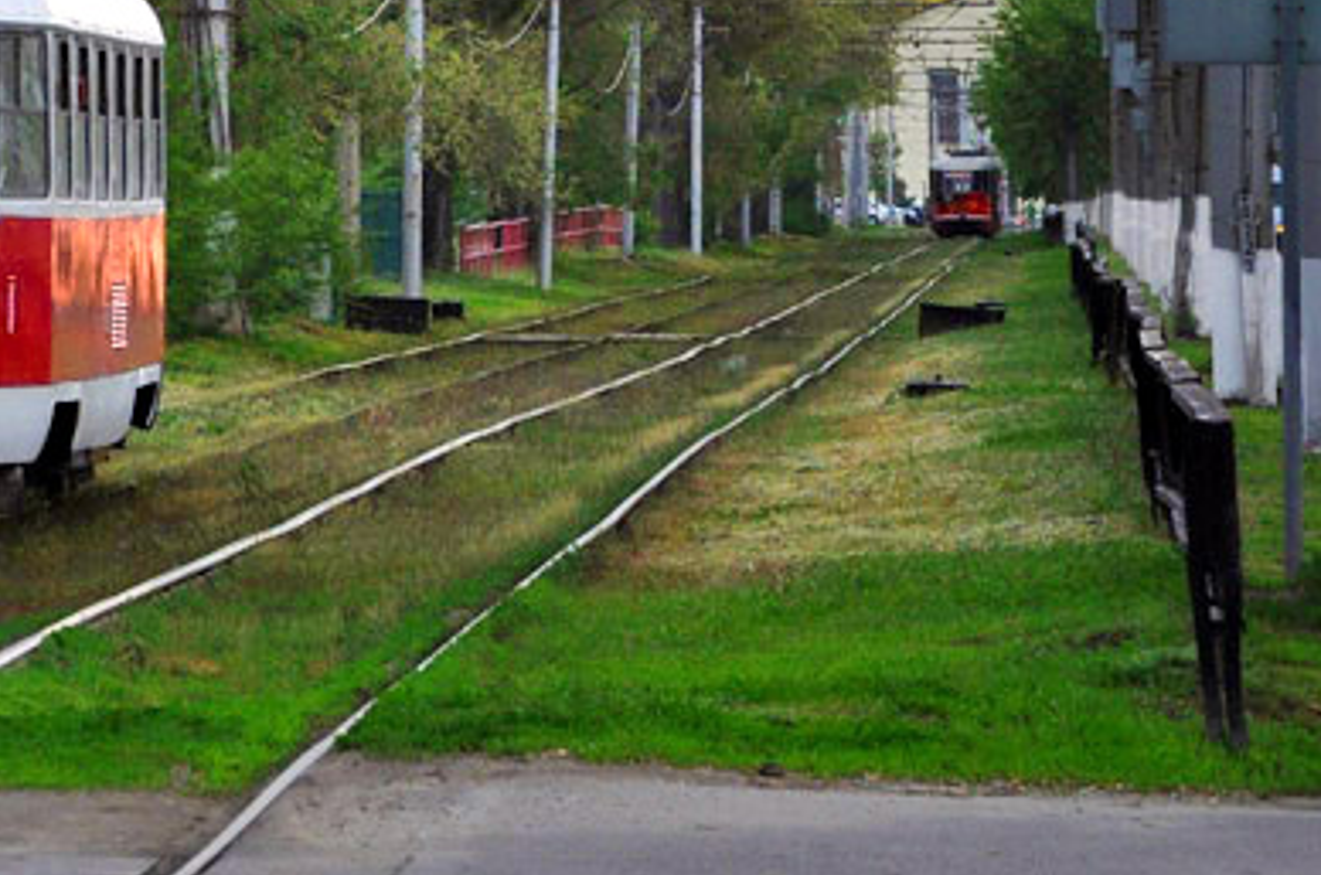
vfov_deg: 4.2
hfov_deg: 6.3
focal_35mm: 325
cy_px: -216
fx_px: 11901
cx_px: -385
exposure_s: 1/160
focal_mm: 70
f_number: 5.3
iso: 400
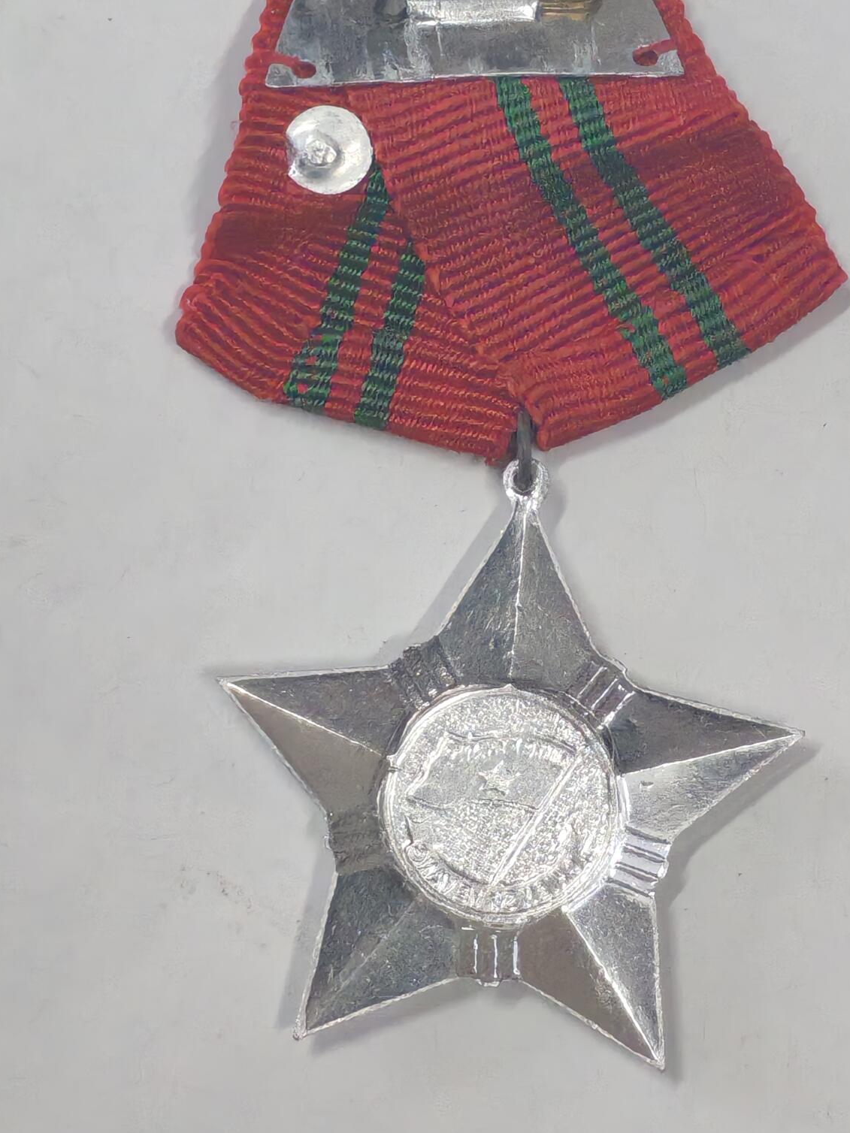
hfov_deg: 12.7
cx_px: 478
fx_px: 3831
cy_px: 483
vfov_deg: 16.8
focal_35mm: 117
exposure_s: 1/50
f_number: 1.95
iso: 800
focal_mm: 5.52
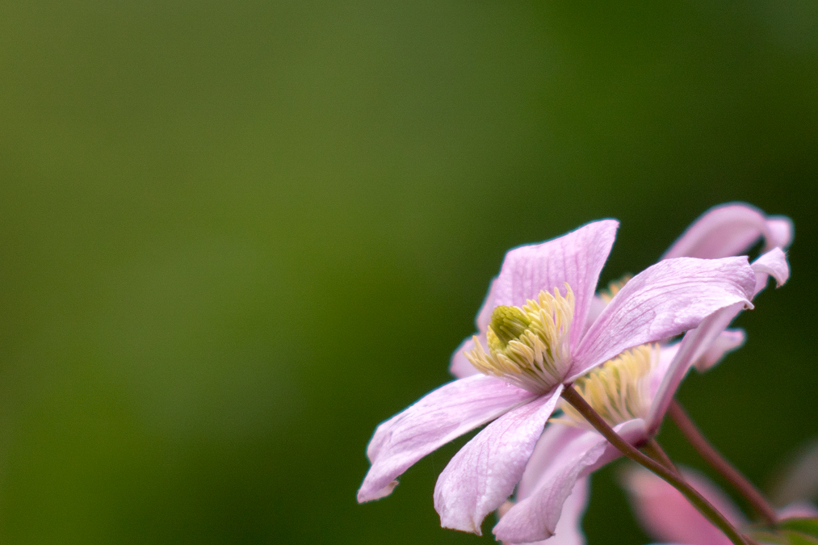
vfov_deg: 10.7
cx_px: 343
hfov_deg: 16.0
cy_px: 254
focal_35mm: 128
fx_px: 2907
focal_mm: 45
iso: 200
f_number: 1.4
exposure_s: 1/250
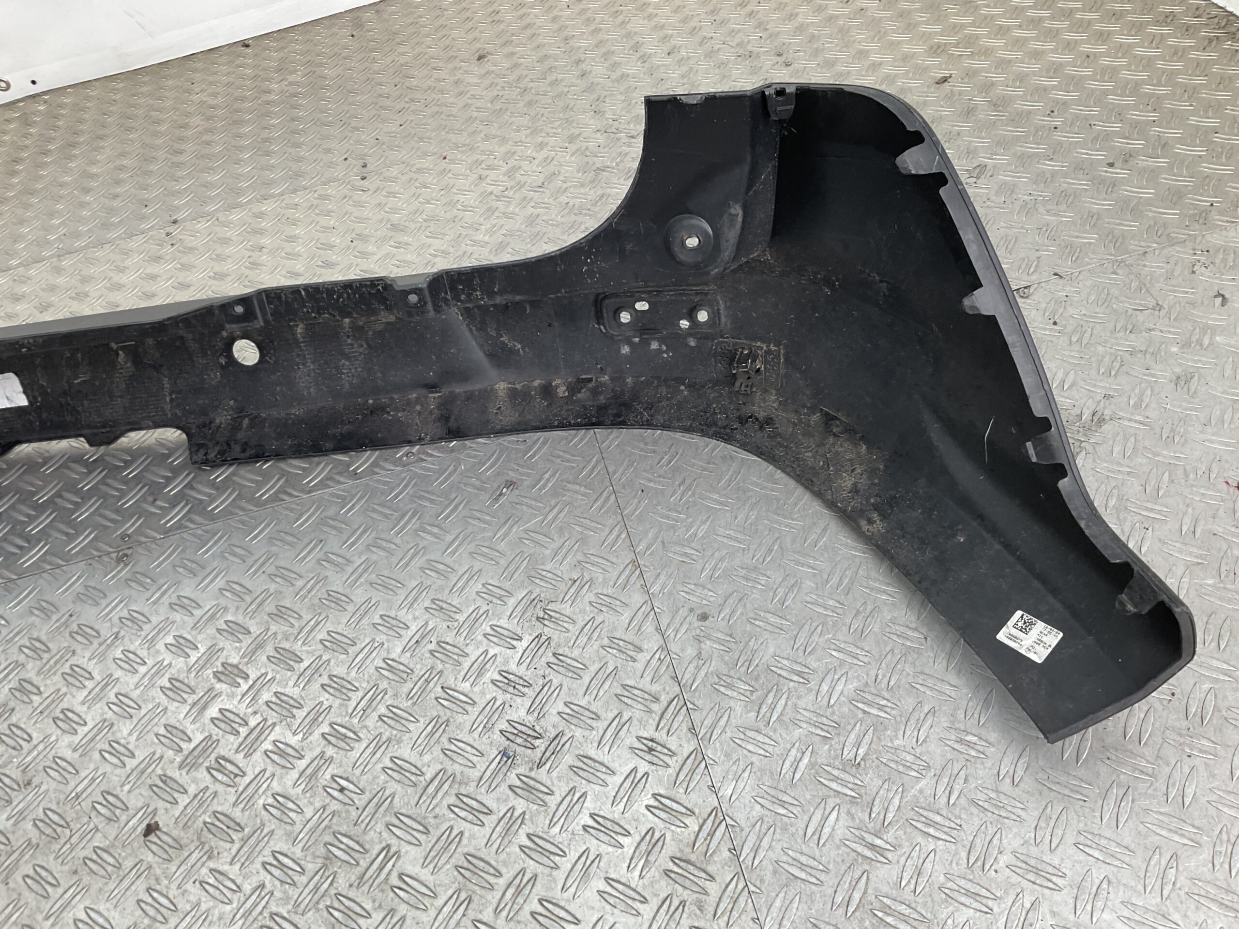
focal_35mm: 29
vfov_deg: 48.2
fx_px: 1038
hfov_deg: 61.7
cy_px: 464
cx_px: 620
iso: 25
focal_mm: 3
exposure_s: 1/120
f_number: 1.8
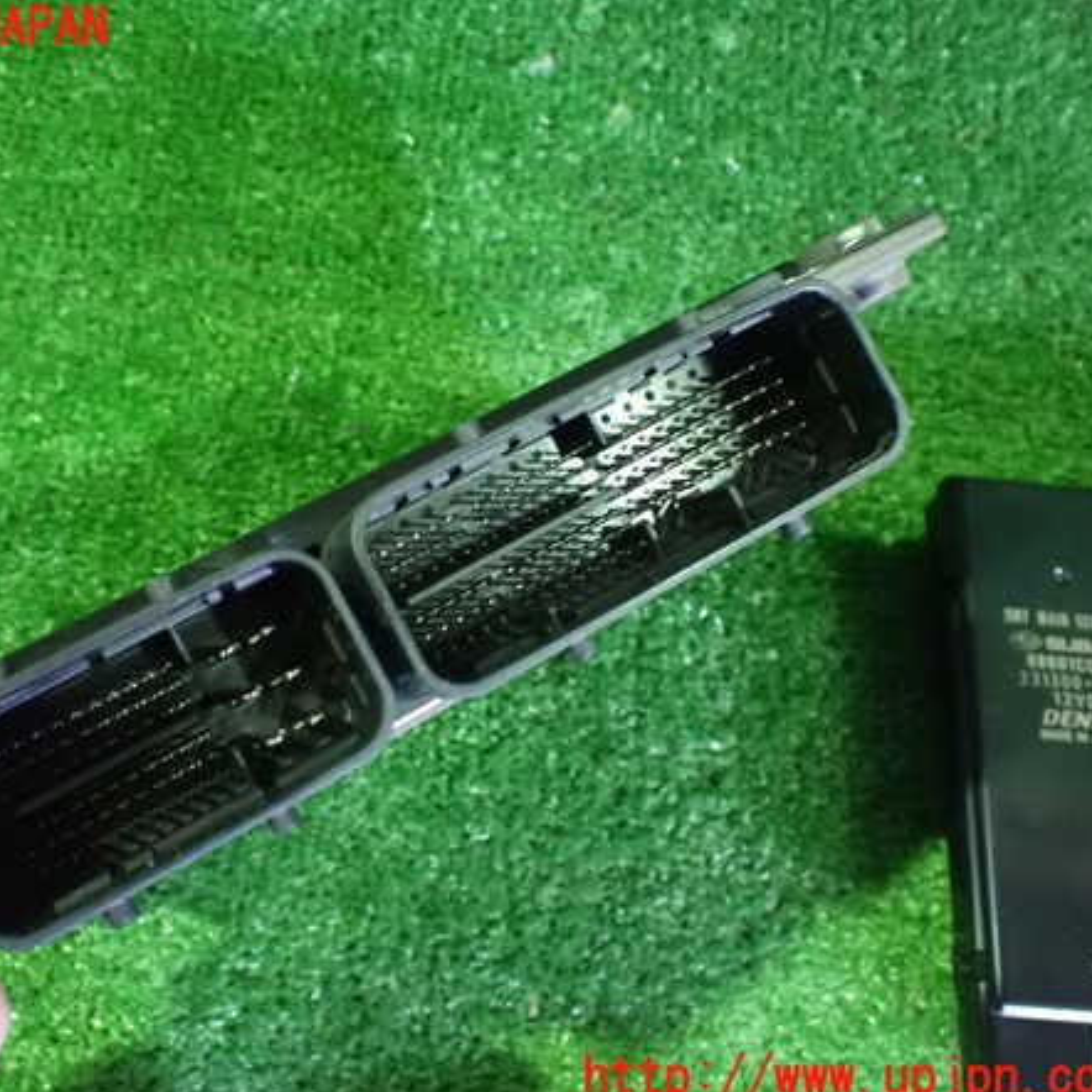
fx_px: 1285
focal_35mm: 36
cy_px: 553
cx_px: 400
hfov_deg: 45.6
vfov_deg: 46.0
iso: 1600
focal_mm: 5.4
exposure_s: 1/25
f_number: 2.3
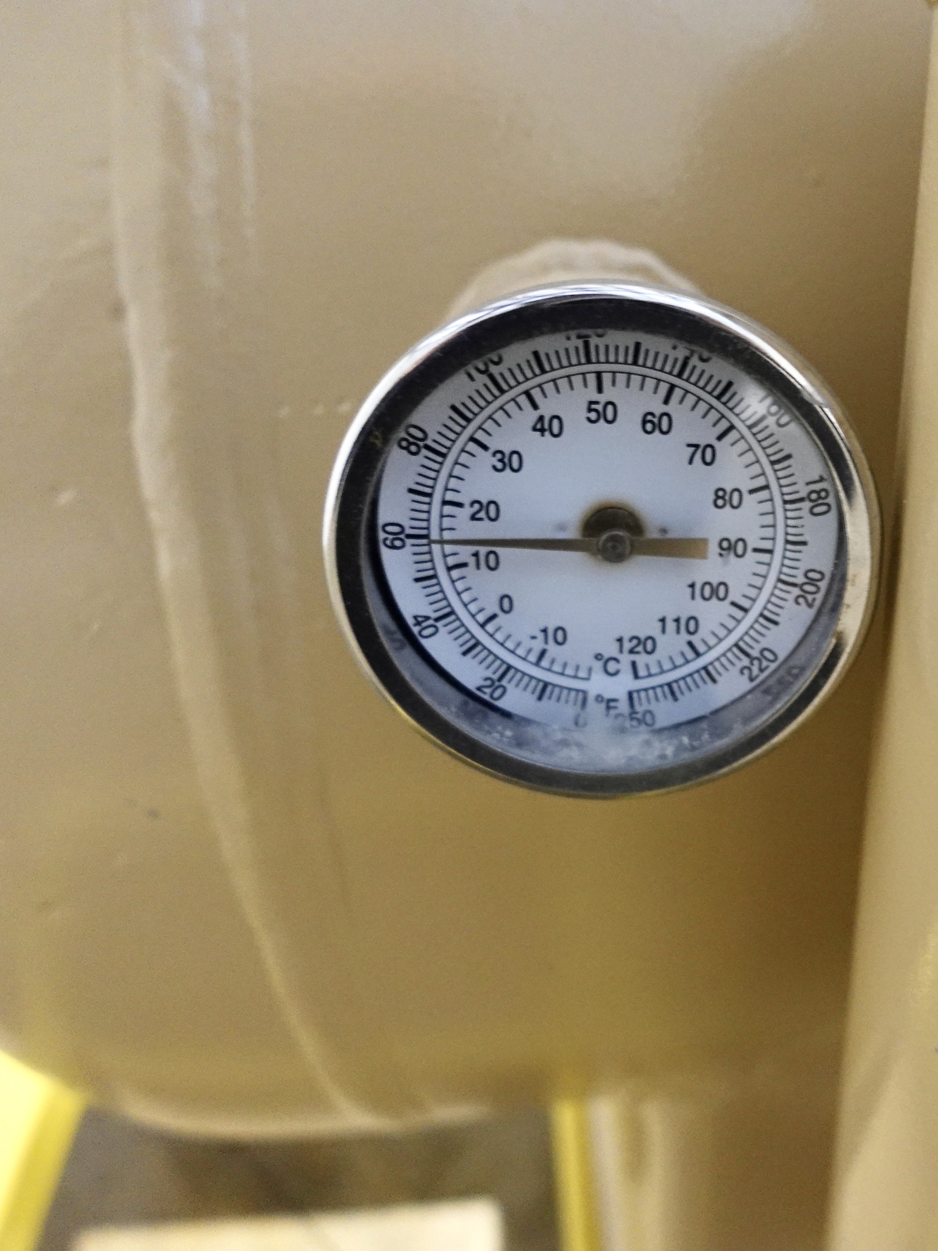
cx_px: 761
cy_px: 630
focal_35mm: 35
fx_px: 1265
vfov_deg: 52.6
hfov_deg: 39.0
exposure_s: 1/25
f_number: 1.8
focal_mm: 9.4
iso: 800
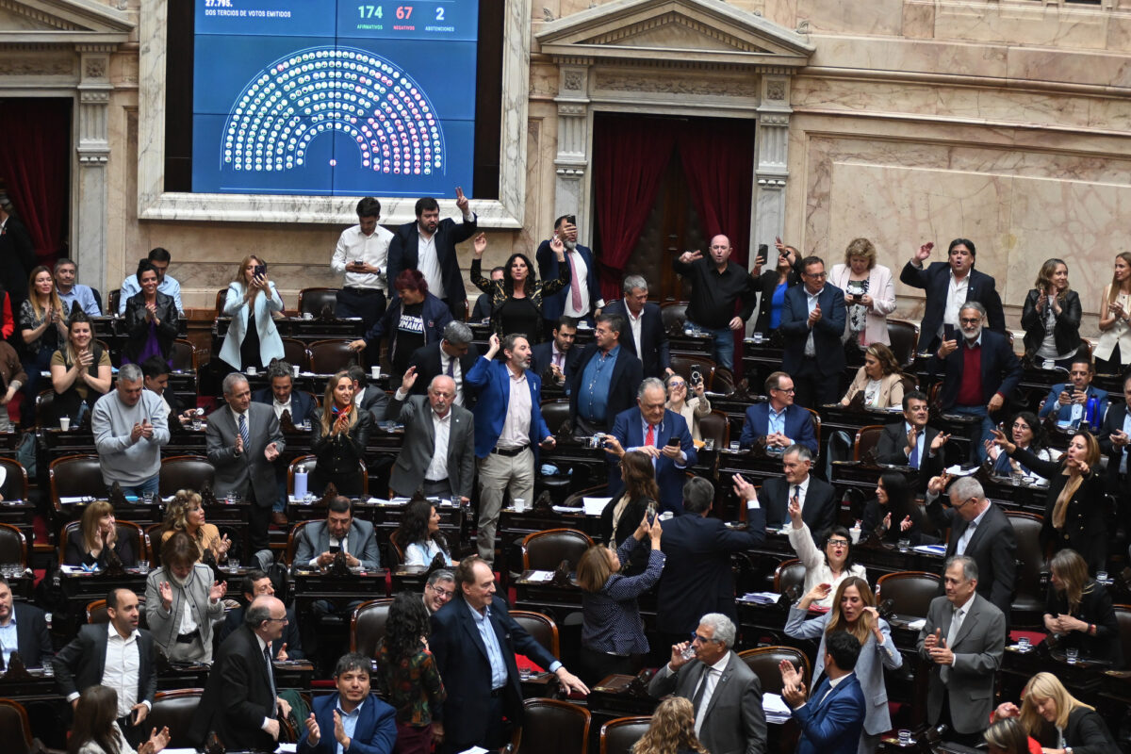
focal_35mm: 80
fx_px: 2513
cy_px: 377
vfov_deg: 17.1
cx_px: 566
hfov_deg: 25.4
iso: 3200
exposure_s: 1/500
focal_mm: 80
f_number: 2.8
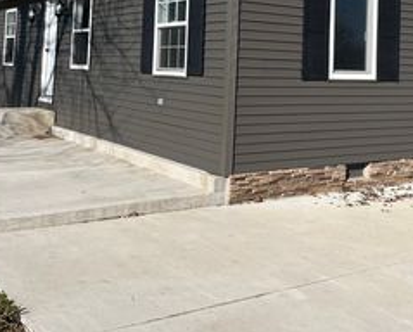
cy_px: 35
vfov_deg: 27.7
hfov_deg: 34.3
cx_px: 328
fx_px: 649
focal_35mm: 53
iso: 50
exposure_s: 1/5076
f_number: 1.6
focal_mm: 5.1
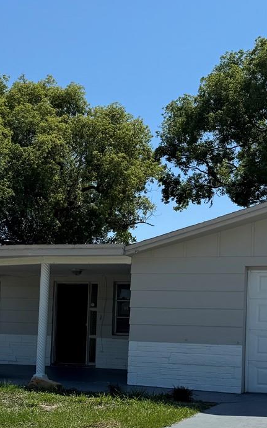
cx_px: 167
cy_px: 301
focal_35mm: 59
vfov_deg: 34.1
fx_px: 687
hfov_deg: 21.9
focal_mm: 6.76
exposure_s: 1/5814
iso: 80
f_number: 1.78
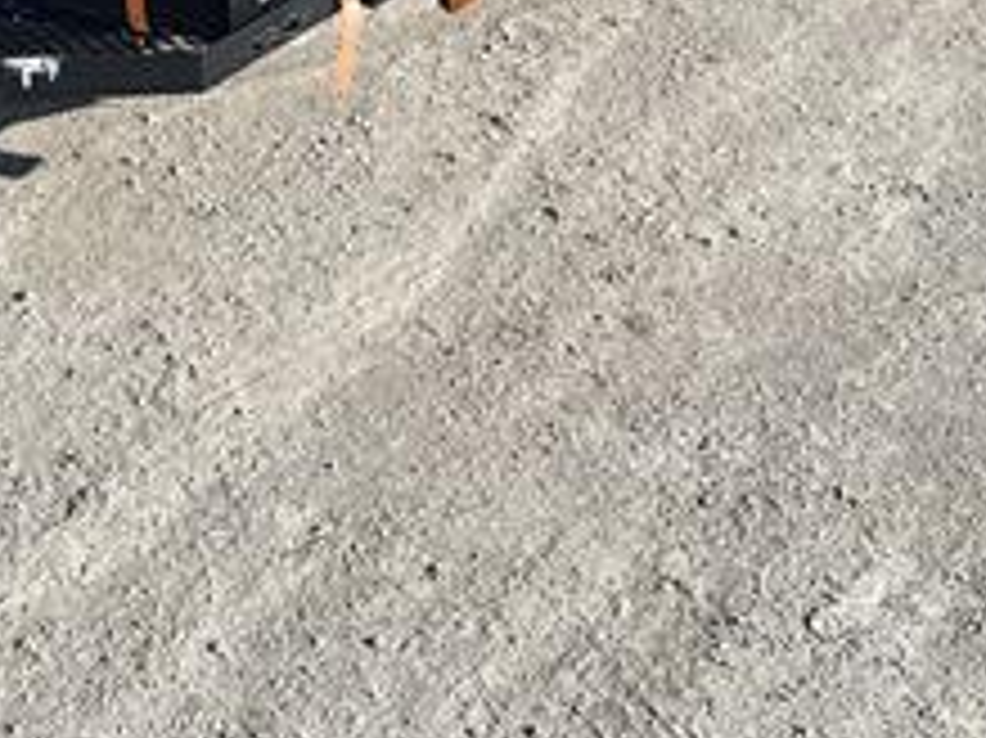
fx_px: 2164
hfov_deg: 25.2
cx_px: 194
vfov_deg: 17.7
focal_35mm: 76
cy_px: -315
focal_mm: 5.1
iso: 32
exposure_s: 1/3663
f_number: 1.6
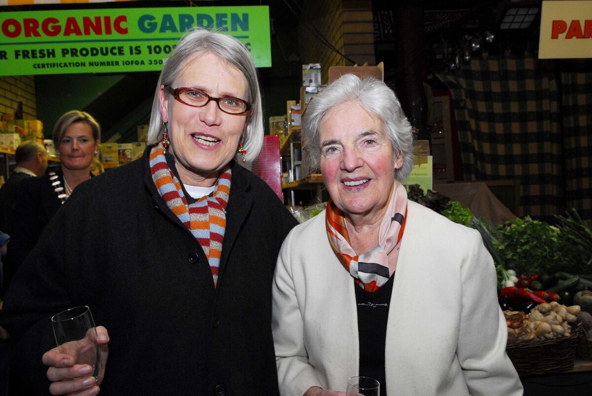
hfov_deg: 61.9
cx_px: 296
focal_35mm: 30
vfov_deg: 43.7
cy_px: 198
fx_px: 494
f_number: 6.3
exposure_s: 1/60
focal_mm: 20
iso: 640
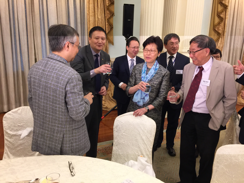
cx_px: 122
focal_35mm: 29
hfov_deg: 61.7
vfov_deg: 48.2
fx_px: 204
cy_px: 92
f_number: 2.2
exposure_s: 1/17
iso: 80
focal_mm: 4.15
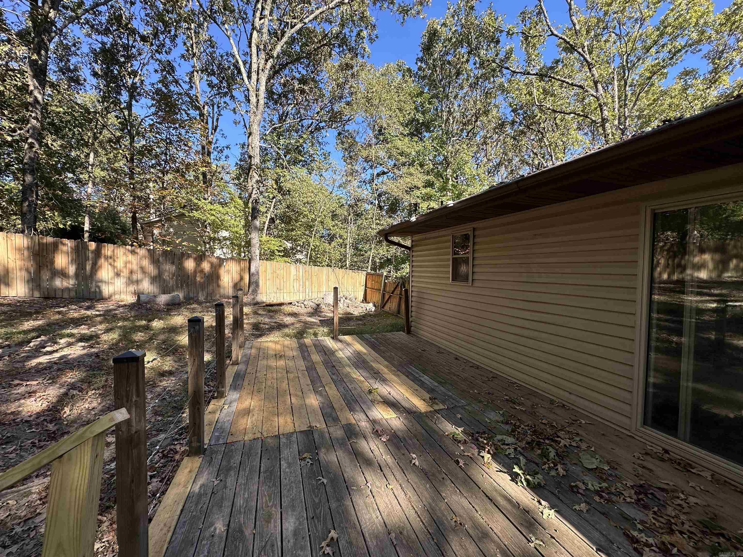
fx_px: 300
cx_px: 372
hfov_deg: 102.1
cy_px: 278
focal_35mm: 14
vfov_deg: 85.7
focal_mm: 2.22
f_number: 2.2
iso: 40
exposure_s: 1/403
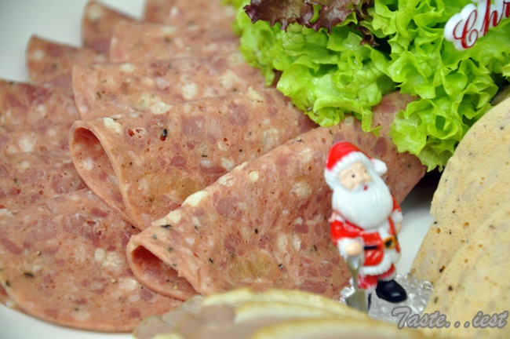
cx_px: 255
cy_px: 170
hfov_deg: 13.1
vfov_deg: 8.7
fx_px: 2229
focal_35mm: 158
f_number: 5.6
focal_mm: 105
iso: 500
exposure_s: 1/60
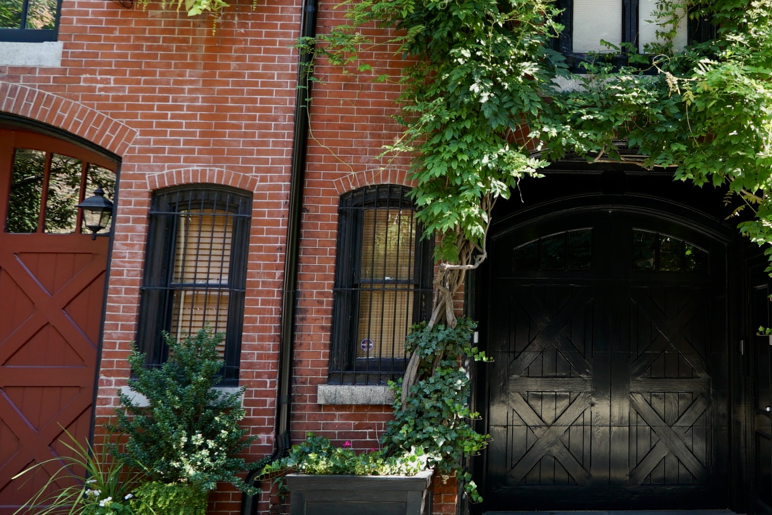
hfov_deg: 44.1
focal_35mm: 42
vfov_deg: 31.6
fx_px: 901
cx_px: 619
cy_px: 167
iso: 250
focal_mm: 24
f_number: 4
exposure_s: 1/160
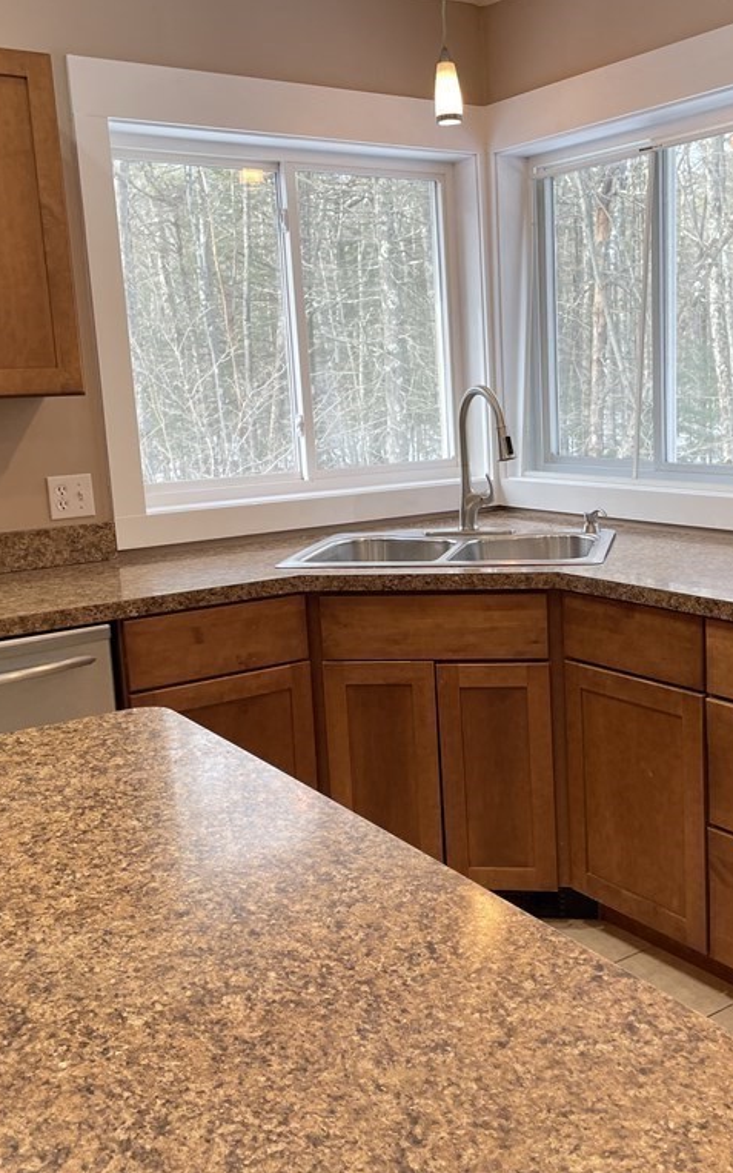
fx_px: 1182
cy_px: 584
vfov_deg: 52.7
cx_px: 509
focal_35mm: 37
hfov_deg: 34.0
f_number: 1.6
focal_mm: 4.2
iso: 100
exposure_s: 1/120
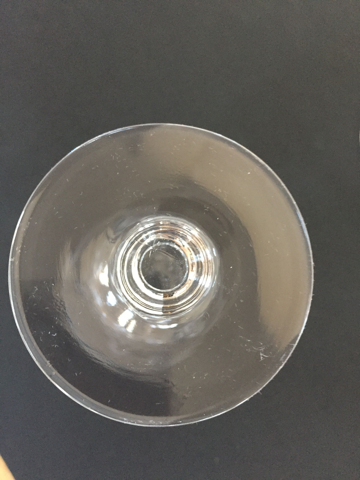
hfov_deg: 48.2
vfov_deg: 61.7
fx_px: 402
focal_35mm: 29
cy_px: 240
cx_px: 180
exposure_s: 1/33
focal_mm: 4.15
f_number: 2.2
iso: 320
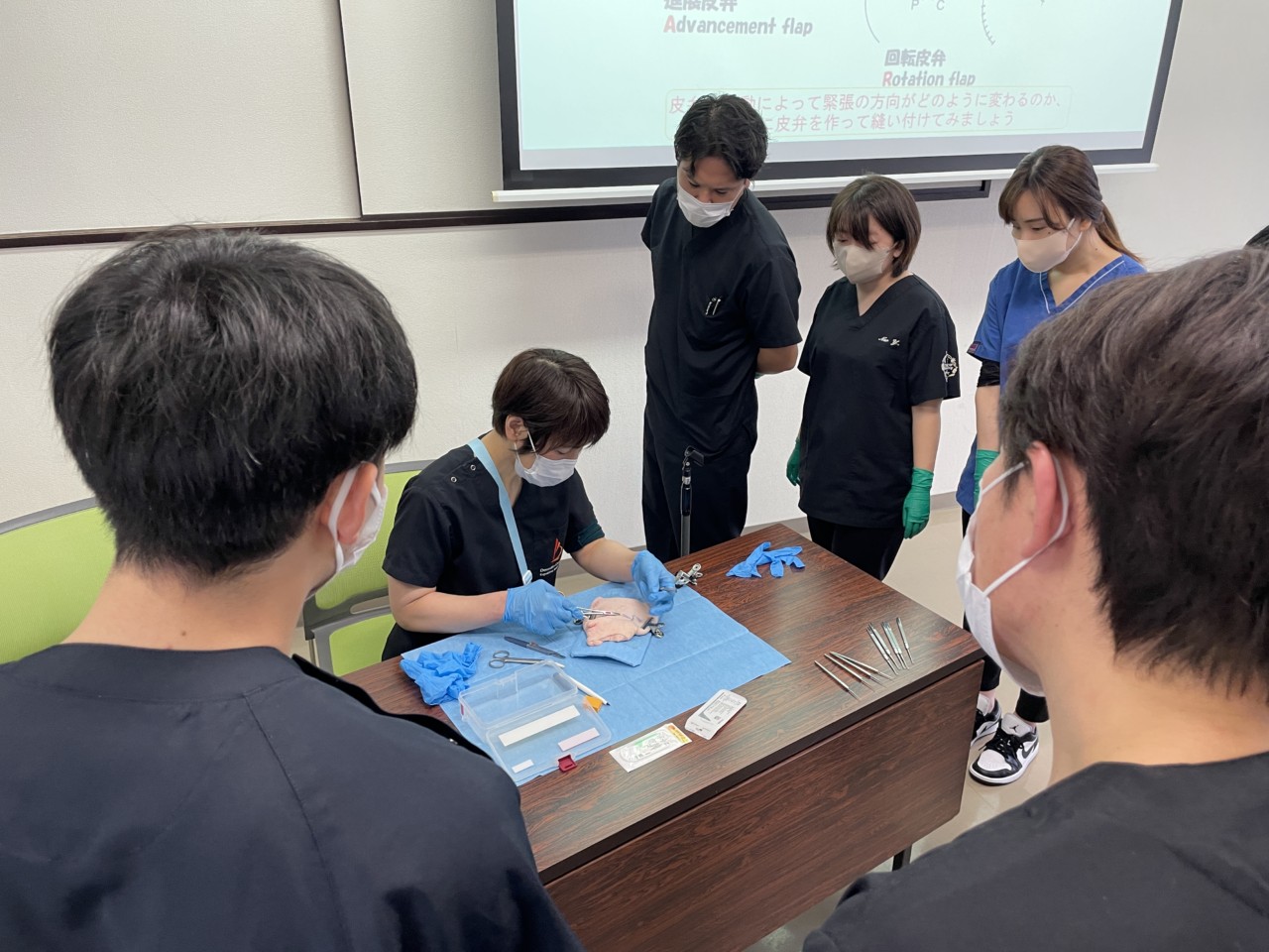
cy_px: 476
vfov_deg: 53.1
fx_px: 953
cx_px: 634
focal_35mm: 26
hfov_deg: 67.3
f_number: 1.6
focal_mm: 4.2
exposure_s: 1/60
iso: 125
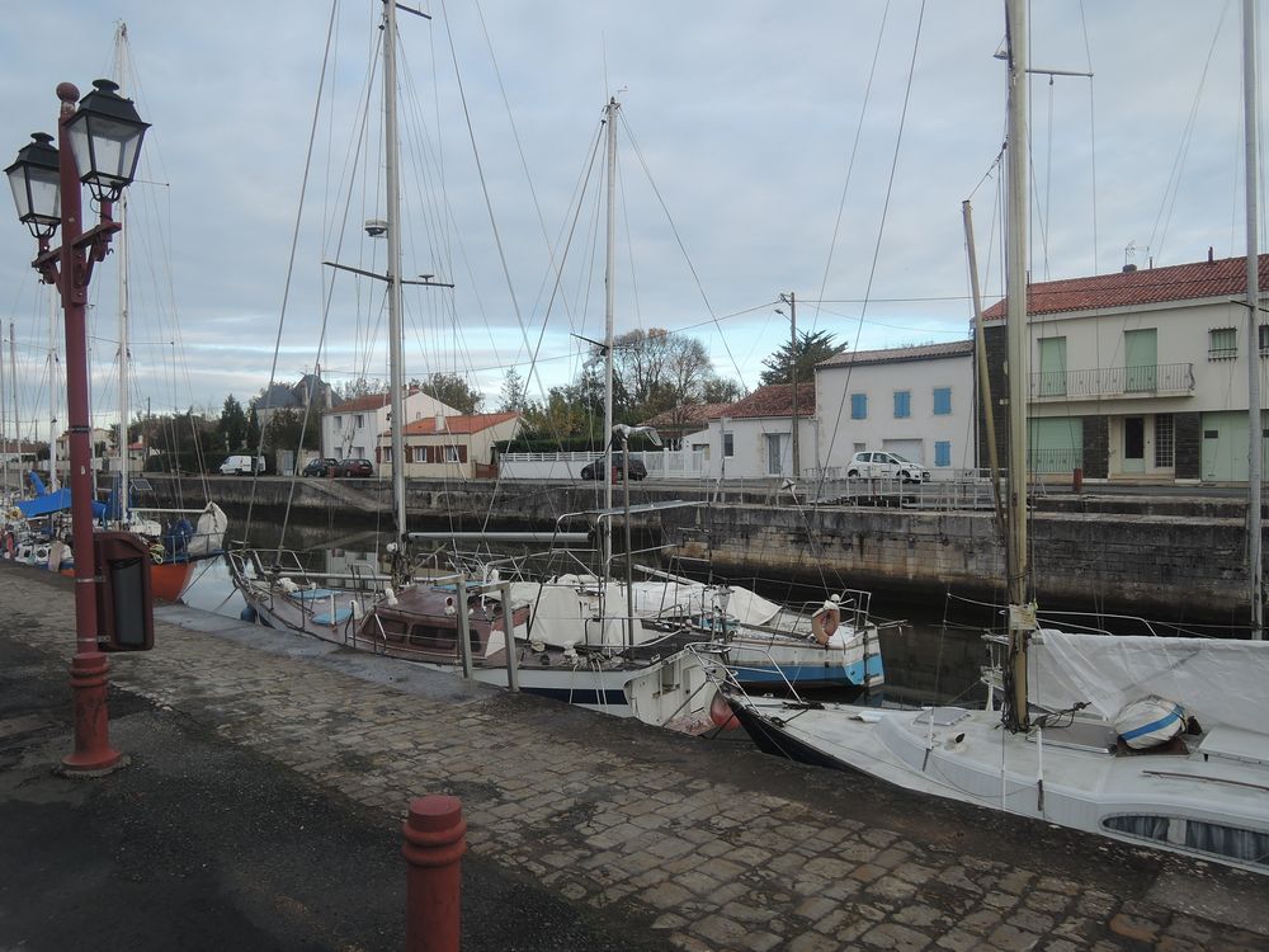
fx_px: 880
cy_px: 476
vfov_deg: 56.8
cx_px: 634
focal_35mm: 24
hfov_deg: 71.6
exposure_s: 1/400
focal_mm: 5.1
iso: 80
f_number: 2.8
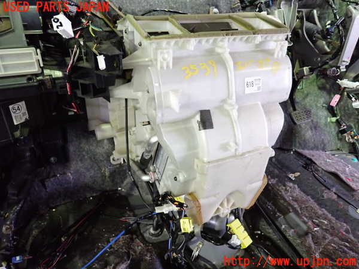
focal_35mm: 25
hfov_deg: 69.4
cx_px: 180
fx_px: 259
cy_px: 134
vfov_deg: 54.9
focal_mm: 4.5
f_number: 2
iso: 800
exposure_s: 1/30
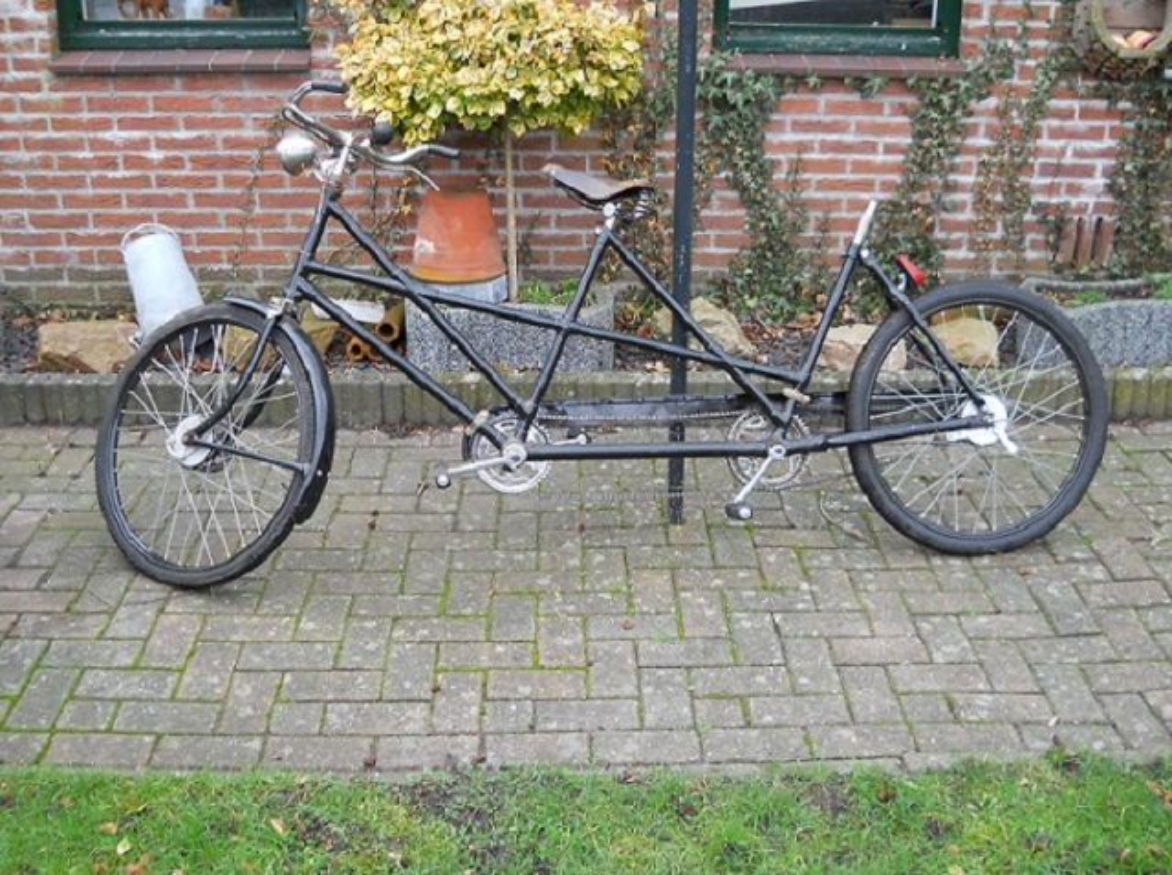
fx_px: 1386
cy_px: 438
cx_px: 586
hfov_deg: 45.8
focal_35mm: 41
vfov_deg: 35.0
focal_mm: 6.72
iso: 200
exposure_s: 1/30
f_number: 3.1
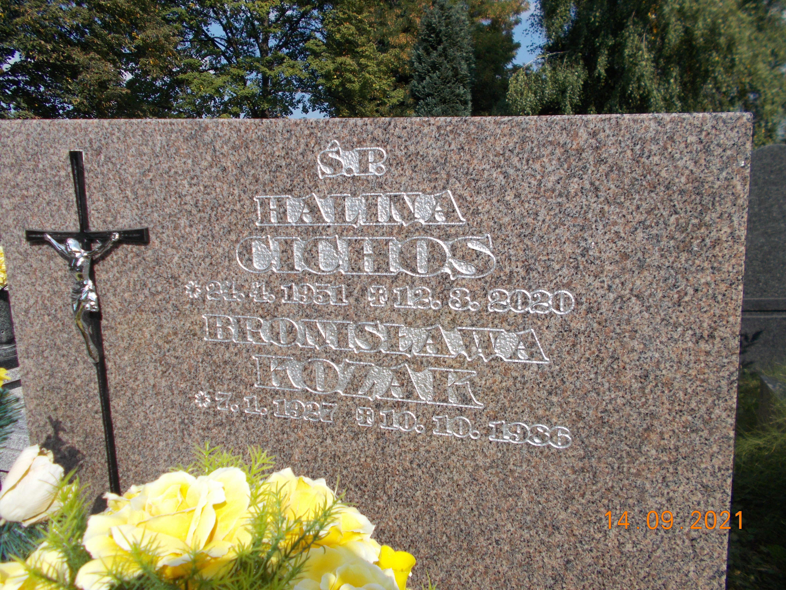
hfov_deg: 67.3
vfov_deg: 53.1
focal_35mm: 26
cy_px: 295
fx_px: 590
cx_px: 393
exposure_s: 1/200
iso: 80
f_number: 8
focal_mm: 4.6
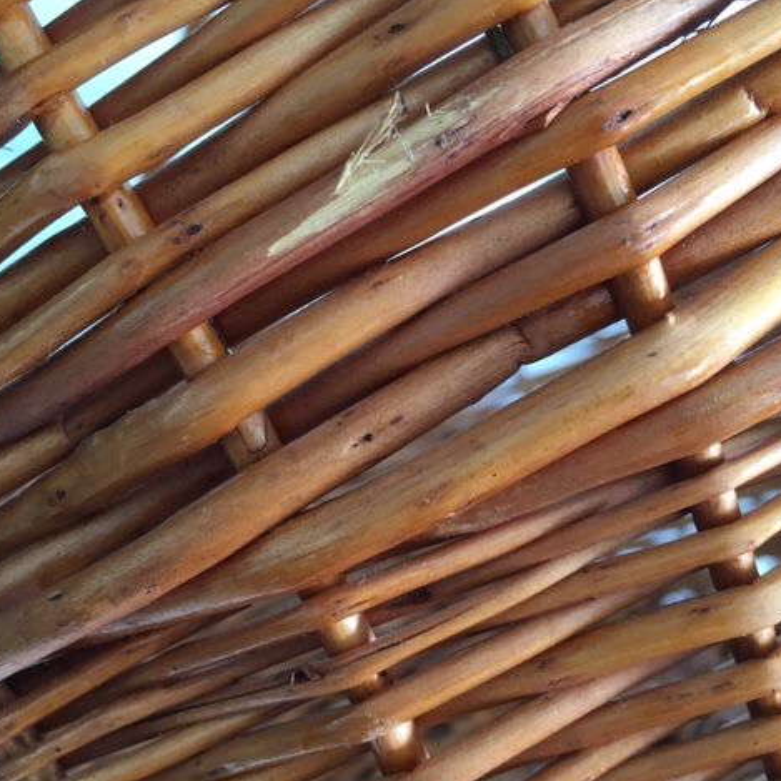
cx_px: 388
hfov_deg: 47.2
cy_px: 370
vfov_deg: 47.2
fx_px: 893
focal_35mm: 35
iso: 64
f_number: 2.2
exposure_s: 1/30
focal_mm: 4.15
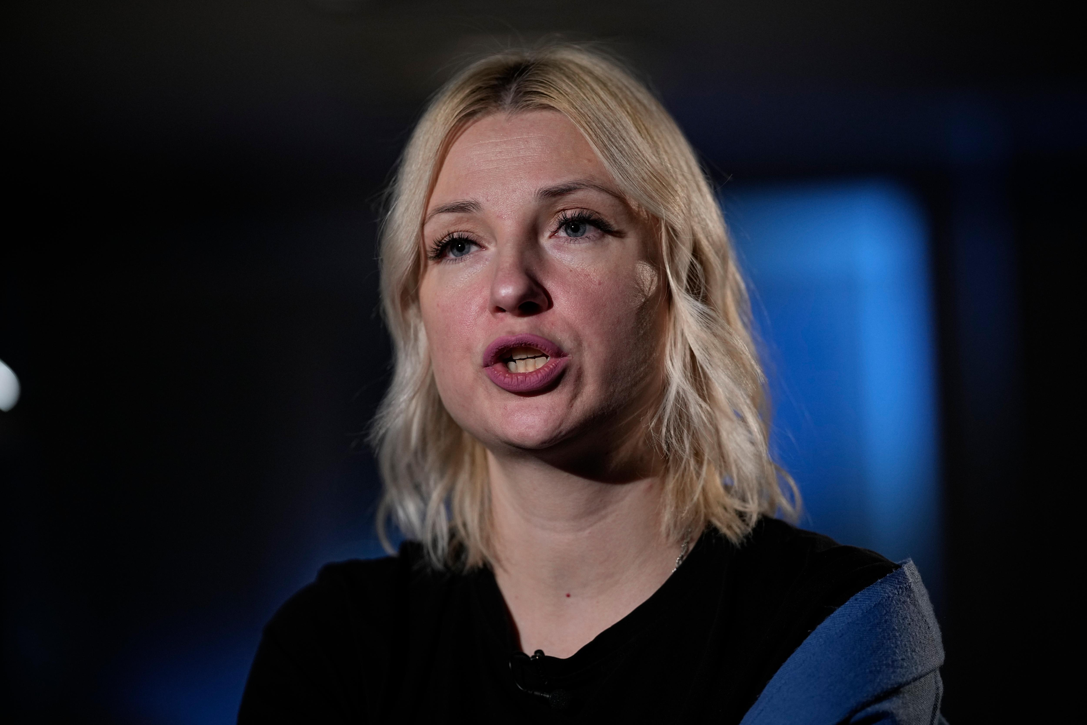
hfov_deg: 15.2
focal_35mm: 135
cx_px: 544
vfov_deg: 10.2
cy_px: 362
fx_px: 4076
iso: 1600
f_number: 1.8
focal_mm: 135
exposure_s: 1/250
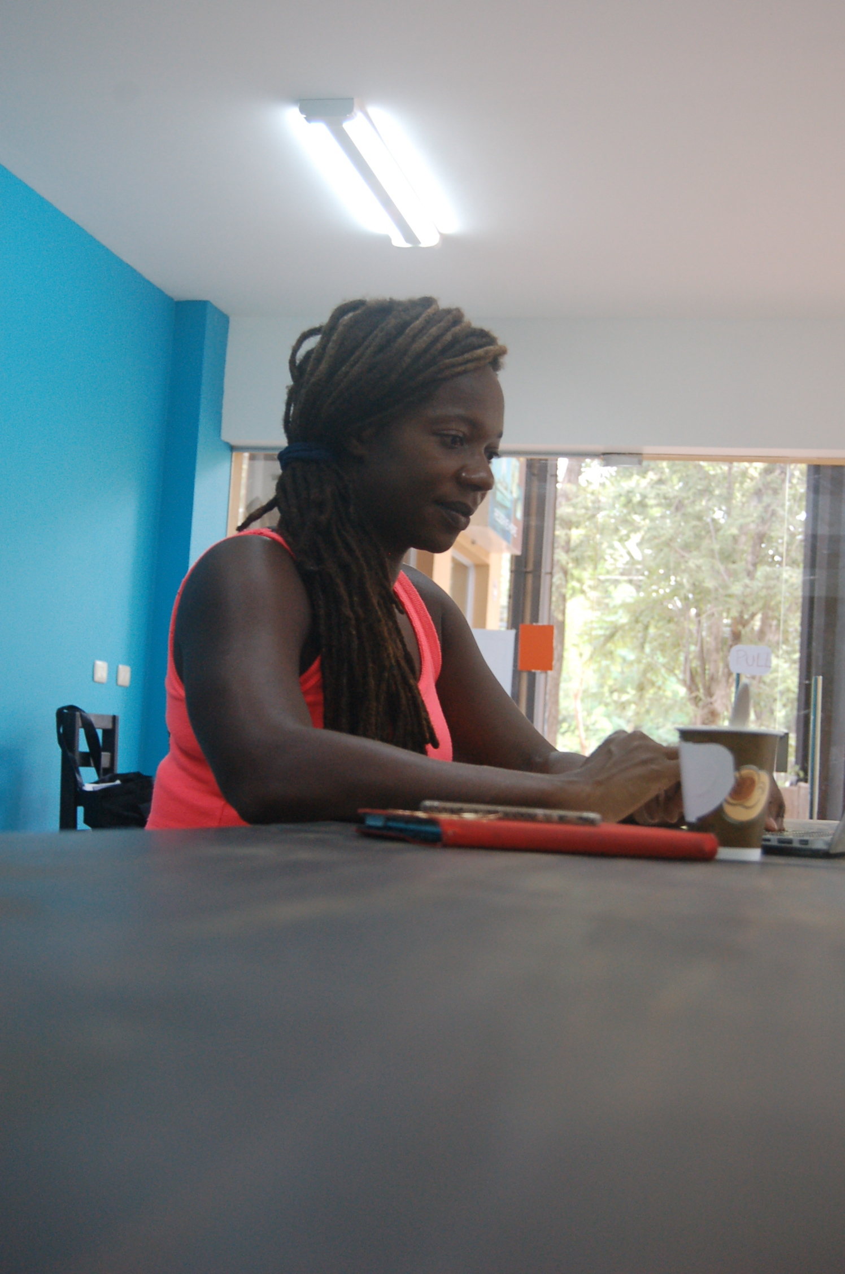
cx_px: 422
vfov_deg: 41.2
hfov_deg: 28.0
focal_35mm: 48
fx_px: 1696
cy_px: 637
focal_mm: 32
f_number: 4.5
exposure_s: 1/60
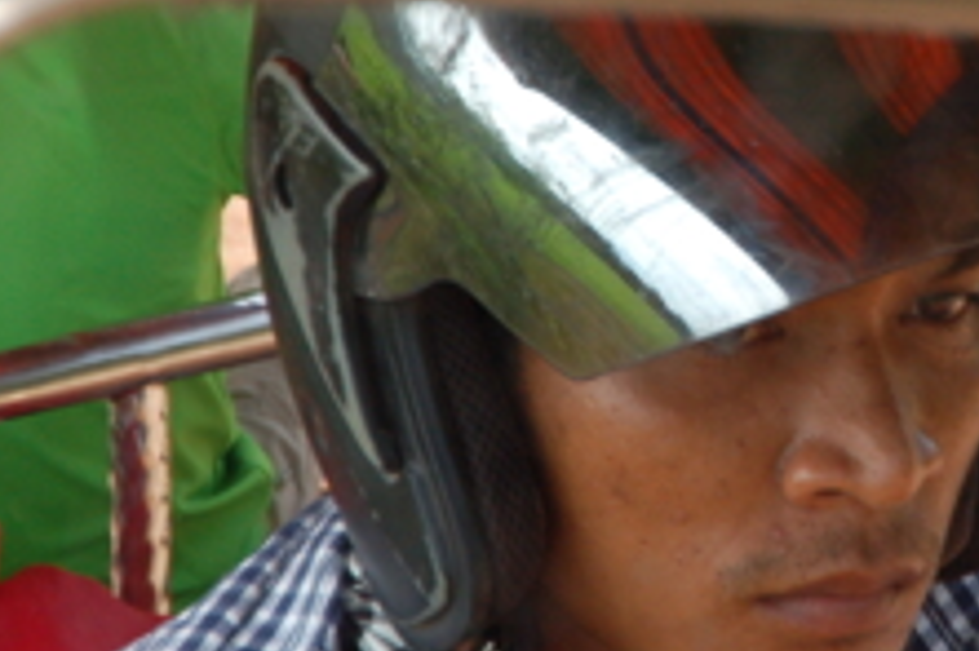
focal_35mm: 932
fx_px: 25326
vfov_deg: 1.5
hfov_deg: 2.2
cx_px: 806
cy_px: 173
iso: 640
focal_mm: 250
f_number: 6.3
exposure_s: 1/500
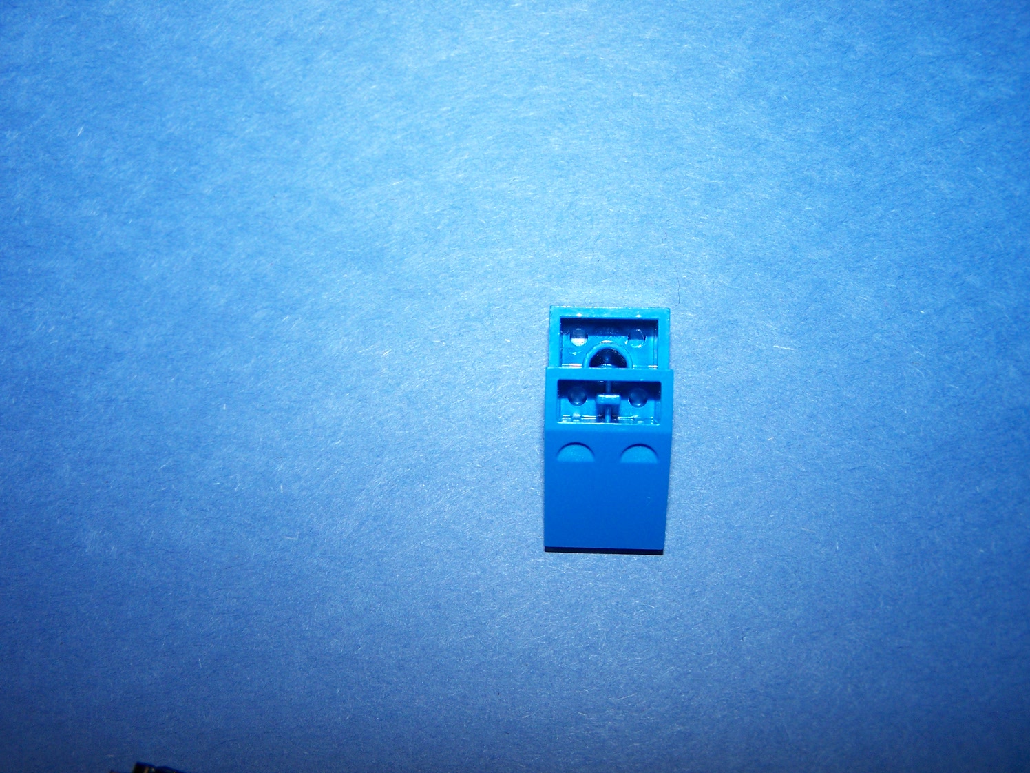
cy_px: 386
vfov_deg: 37.7
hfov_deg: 49.0
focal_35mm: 38
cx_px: 515
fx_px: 1131
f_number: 2.8
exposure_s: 1/60
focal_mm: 6.3
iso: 80
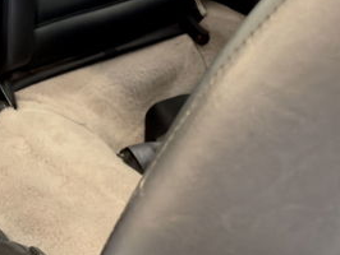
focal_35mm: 101
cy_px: 13
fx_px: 993
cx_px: 13
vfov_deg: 14.5
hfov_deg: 19.0
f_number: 1.78
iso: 640
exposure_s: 1/25
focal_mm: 6.76
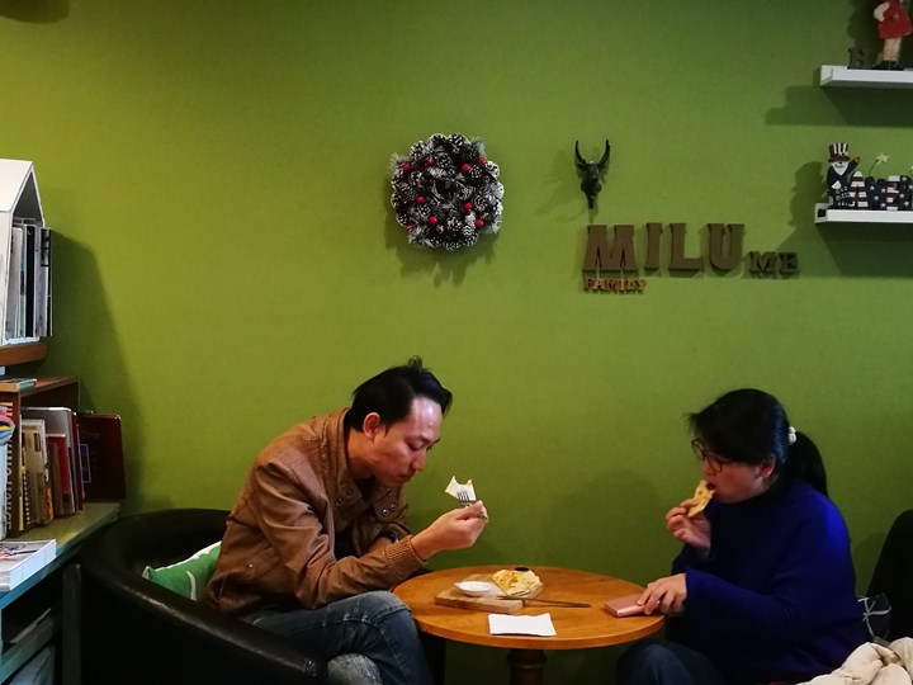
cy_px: 342
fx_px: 1161
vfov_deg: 32.9
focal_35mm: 44
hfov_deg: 42.9
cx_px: 456
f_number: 2.2
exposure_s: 1/24
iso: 500
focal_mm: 4.5
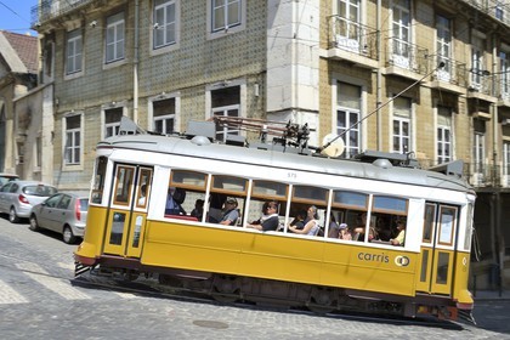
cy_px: 170
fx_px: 510
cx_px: 255
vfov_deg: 36.9
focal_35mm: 36
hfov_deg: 53.1
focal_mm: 36
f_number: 14
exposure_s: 1/80
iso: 100
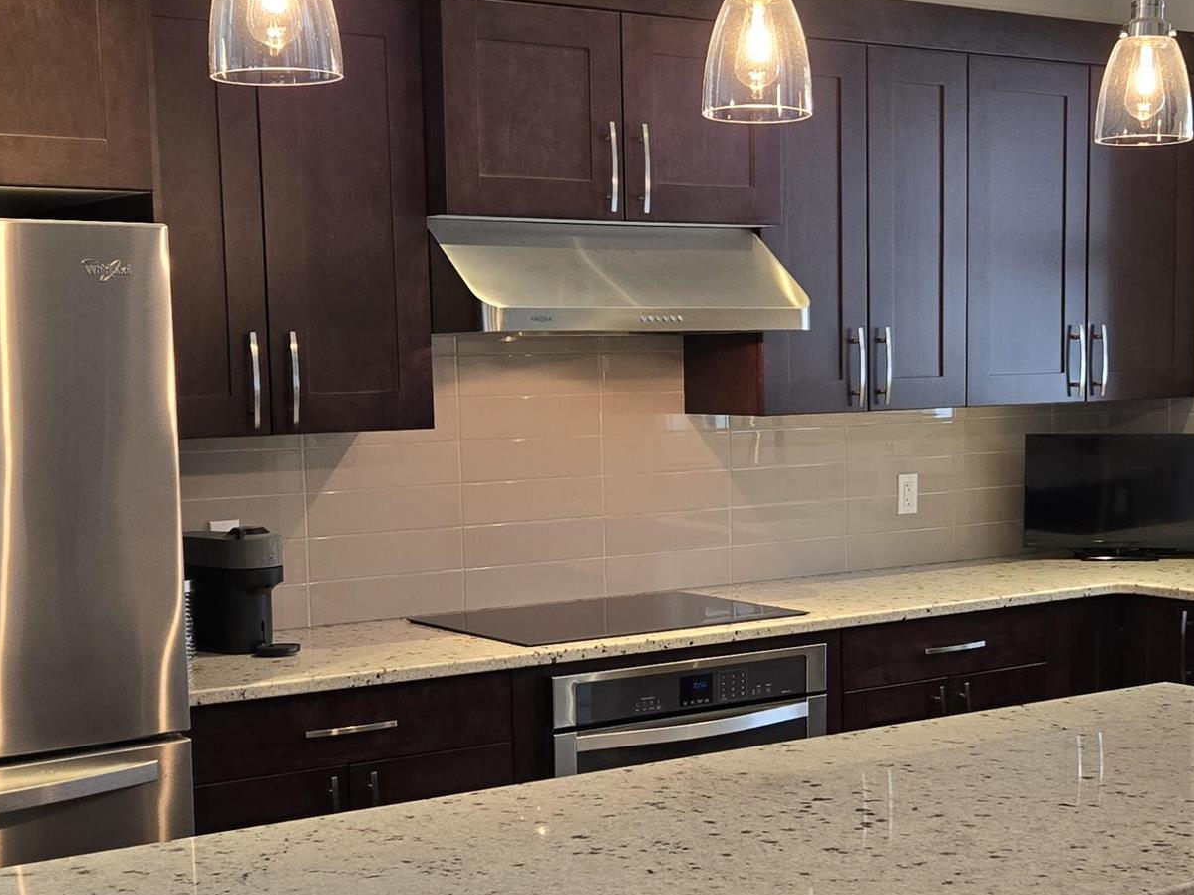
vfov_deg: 24.7
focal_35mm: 59
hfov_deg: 32.6
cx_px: 741
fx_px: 2035
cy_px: 567
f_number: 1.8
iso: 125
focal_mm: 5.4
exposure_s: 1/120
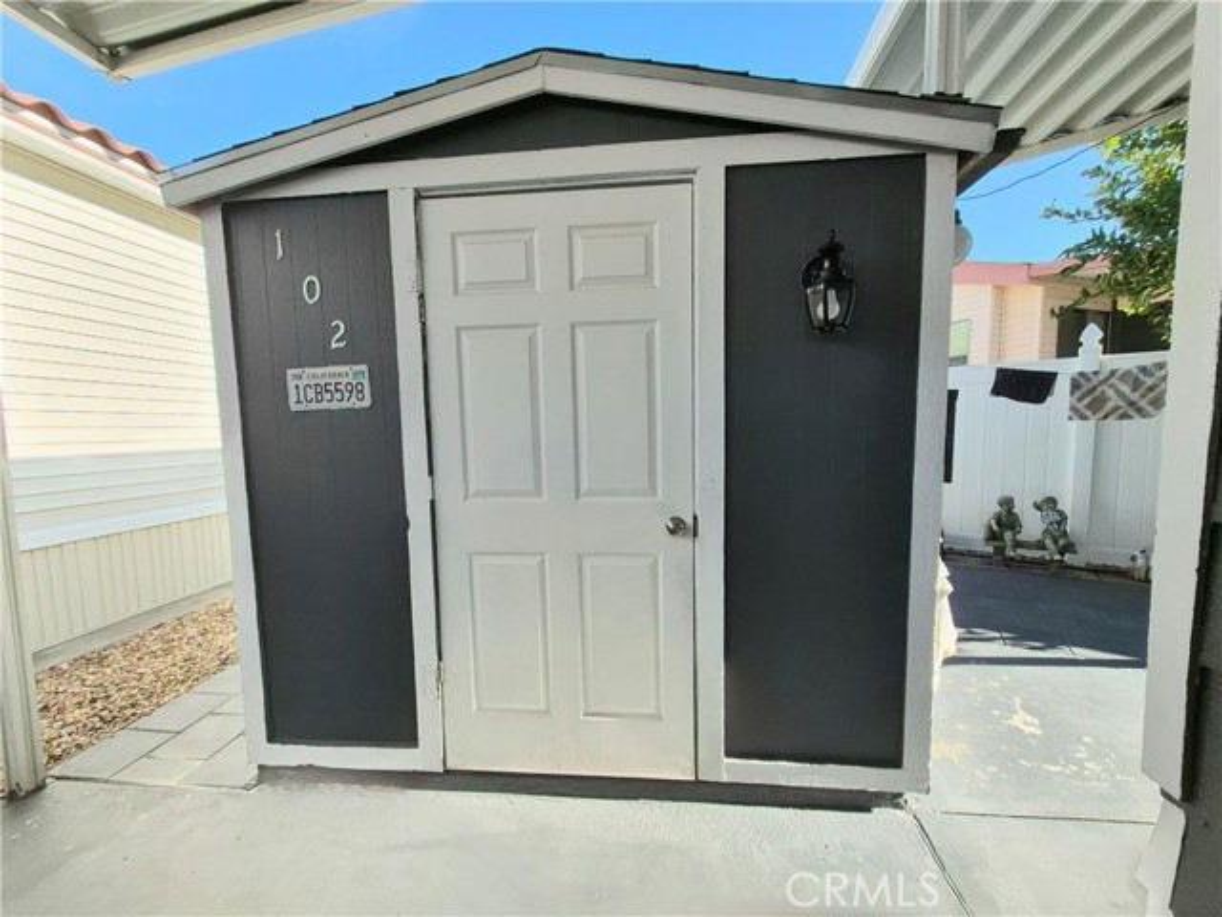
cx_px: 611
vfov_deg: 89.9
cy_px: 458
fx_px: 459
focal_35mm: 13
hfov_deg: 106.2
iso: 100
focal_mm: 1.74
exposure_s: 1/2000
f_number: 2.2
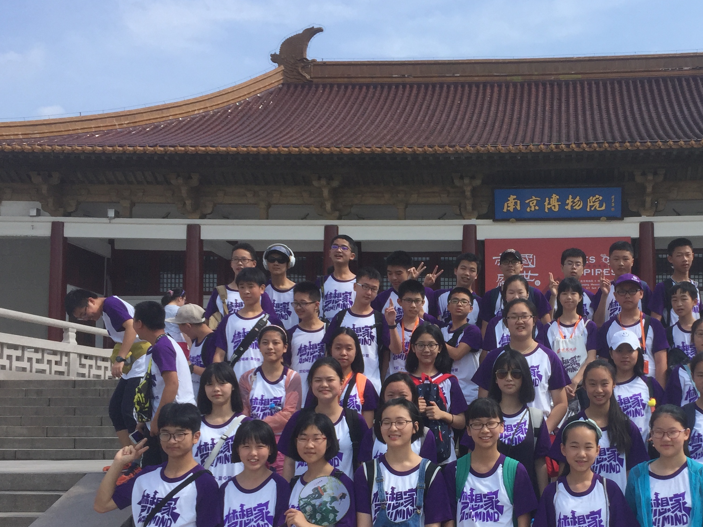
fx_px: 954
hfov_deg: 39.6
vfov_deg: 30.5
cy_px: 374
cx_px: 506
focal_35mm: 47
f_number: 2.2
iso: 32
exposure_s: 1/1522
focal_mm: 4.15
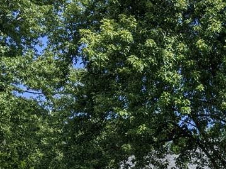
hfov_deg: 23.2
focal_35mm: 77
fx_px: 503
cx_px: 272
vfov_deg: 18.4
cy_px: 183
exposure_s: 1/2132
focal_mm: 4.44
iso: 49
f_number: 1.8
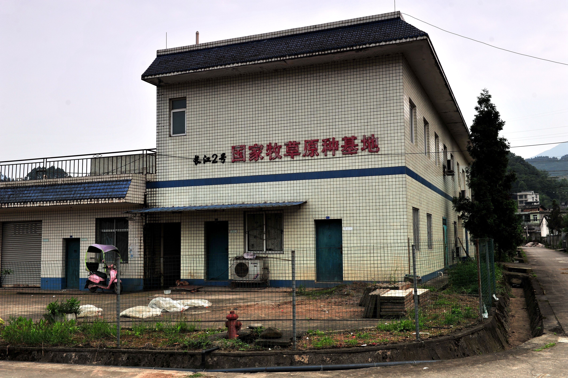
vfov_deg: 36.8
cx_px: 284
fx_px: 568
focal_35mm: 36
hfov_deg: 53.2
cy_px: 189
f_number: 8
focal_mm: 36
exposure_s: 1/500
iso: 200
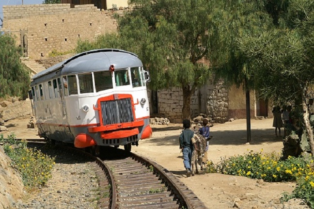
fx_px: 784
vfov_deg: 15.2
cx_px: 157
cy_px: 104
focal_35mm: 90
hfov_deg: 22.6
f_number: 9
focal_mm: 60
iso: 100
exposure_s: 1/250
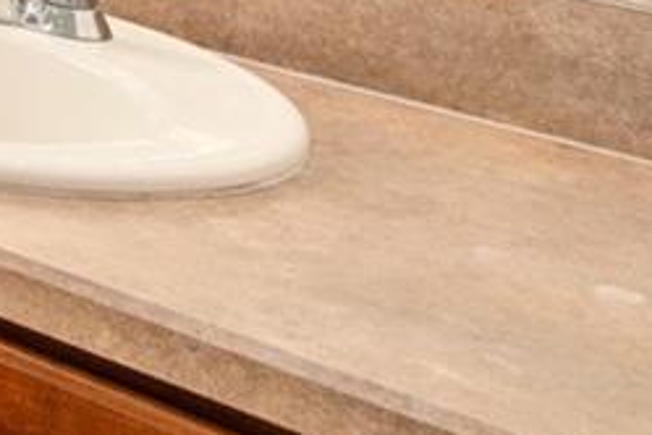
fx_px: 1630
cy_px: -519
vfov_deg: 12.7
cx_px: -1270
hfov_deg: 11.8
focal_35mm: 90
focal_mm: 14
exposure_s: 1/30
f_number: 8
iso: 400
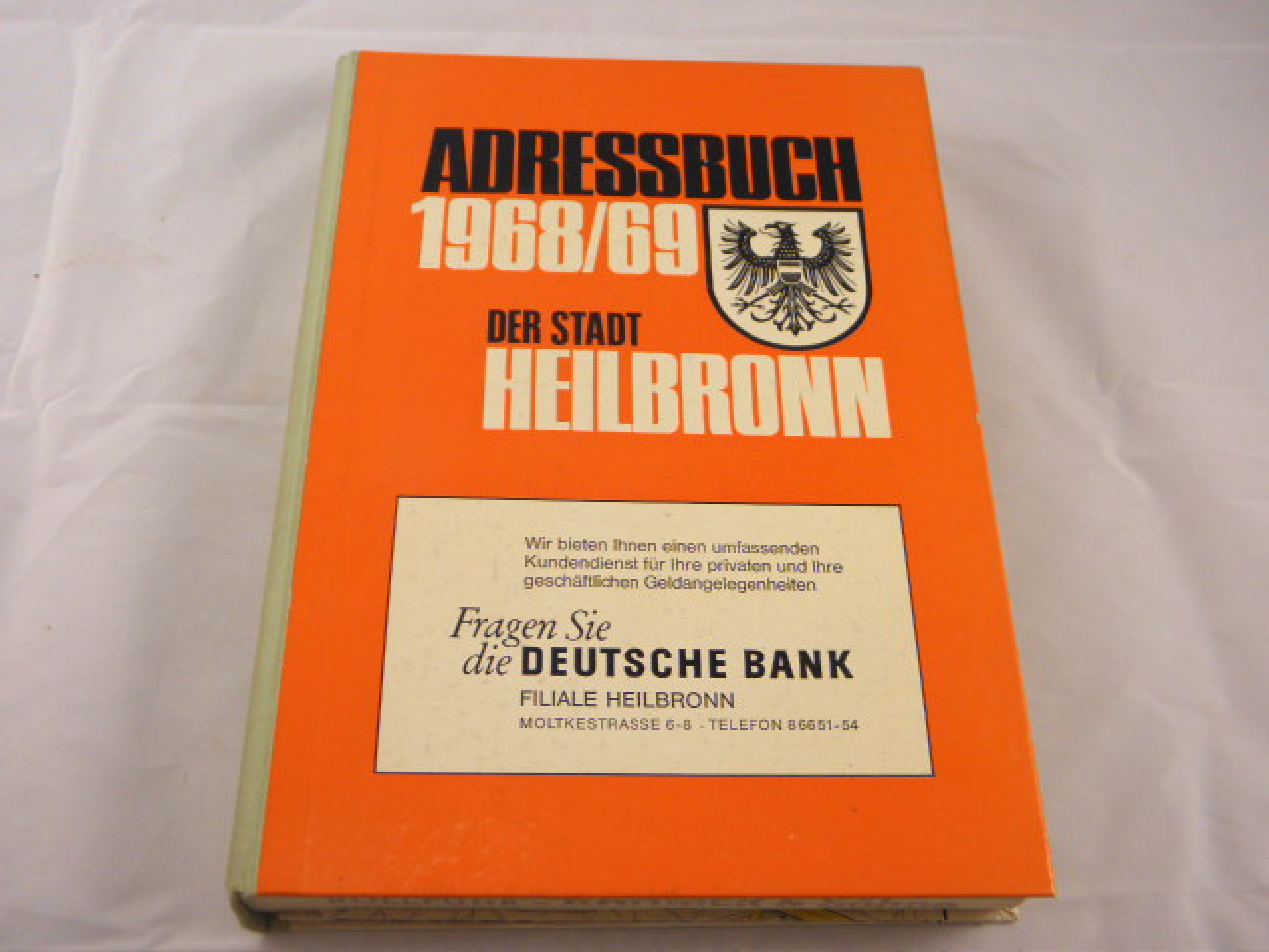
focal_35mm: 38
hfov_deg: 49.0
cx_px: 634
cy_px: 476
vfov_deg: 37.7
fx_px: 1393
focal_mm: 6.8
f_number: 3.7
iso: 100
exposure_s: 1/50
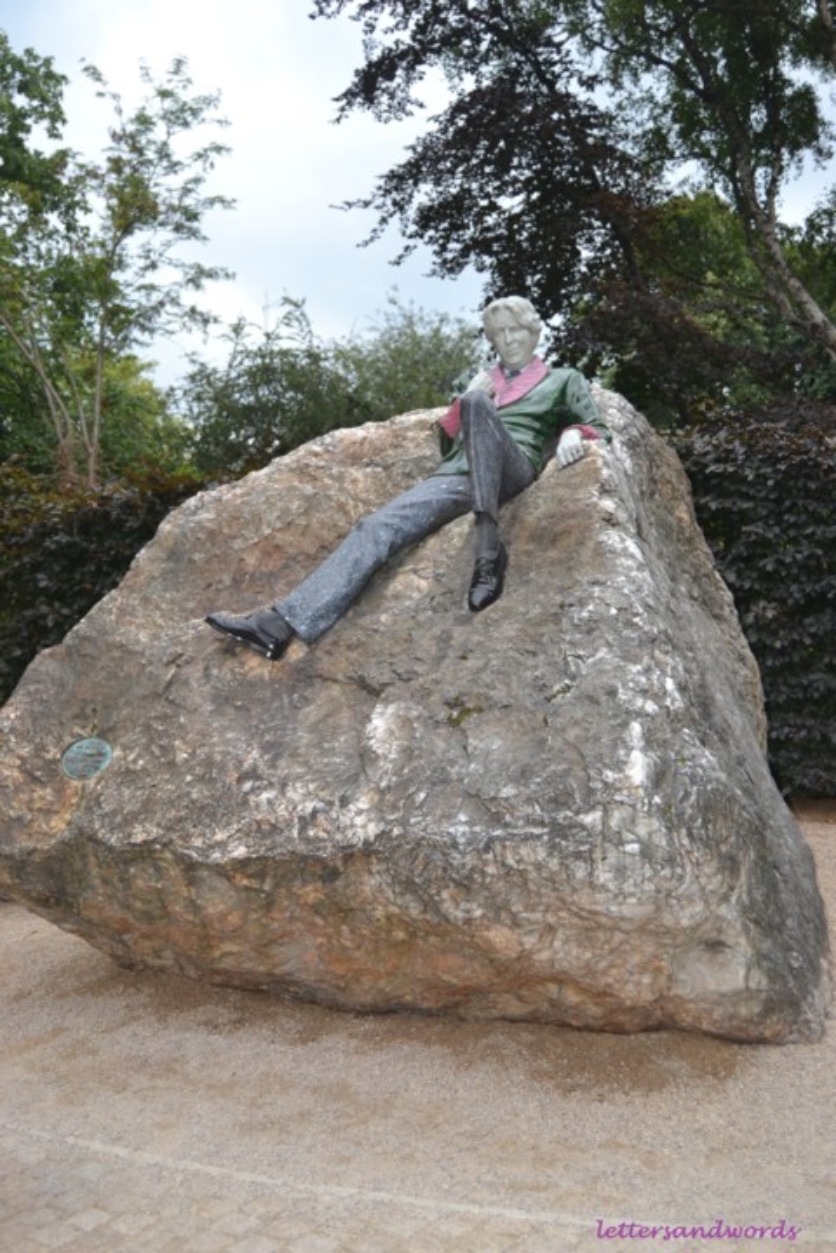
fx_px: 1358
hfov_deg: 34.2
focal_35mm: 39
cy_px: 626
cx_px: 418
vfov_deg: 49.6
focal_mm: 26
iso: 200
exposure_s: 1/125
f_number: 4
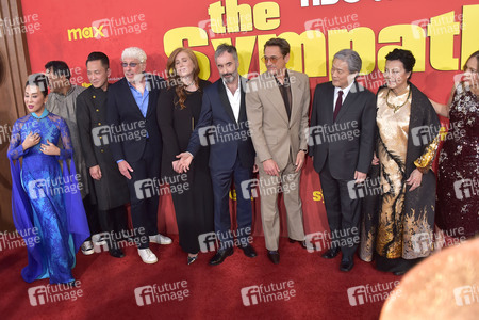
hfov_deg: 65.5
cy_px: 160
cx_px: 240
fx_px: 373
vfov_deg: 46.4
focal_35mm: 28
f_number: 6.3
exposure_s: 1/1250
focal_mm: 28
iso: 1250
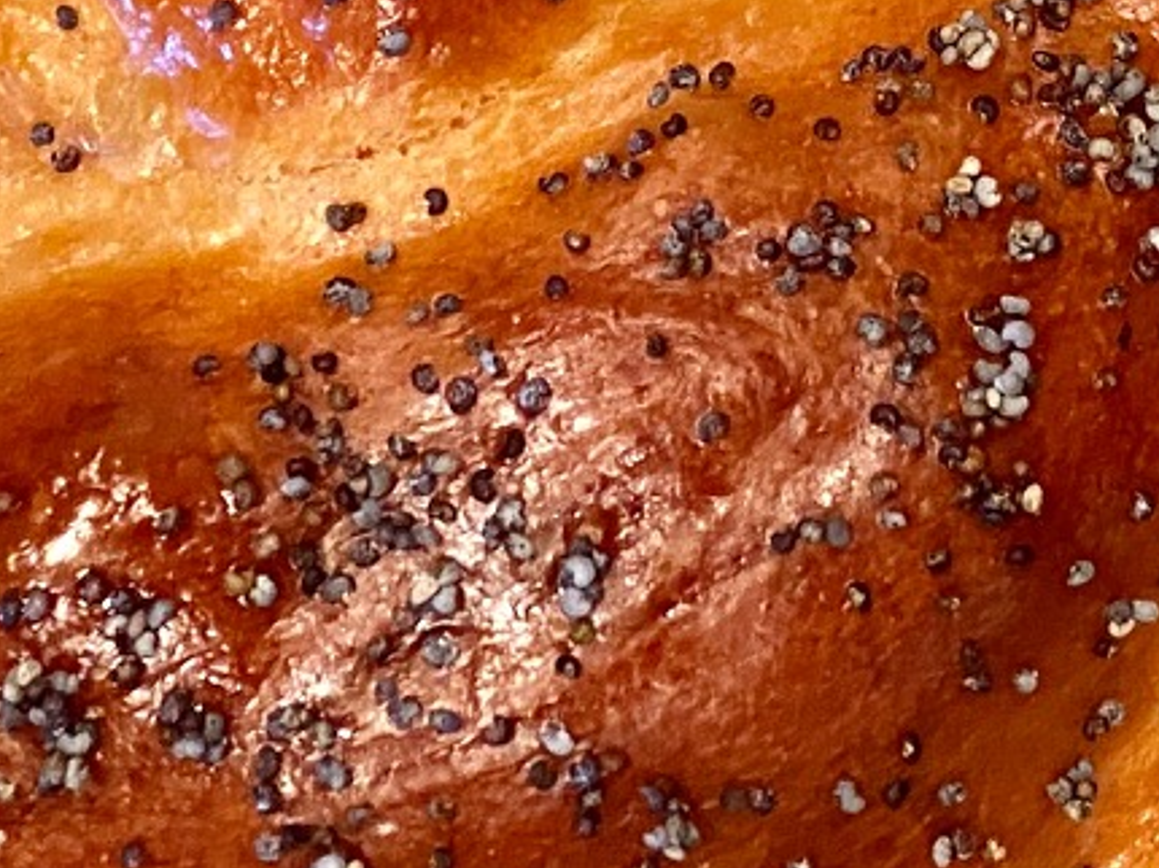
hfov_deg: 16.2
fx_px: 4082
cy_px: 3
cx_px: 598
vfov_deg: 12.0
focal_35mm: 122
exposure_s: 1/60
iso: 500
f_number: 1.8
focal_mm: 4.25
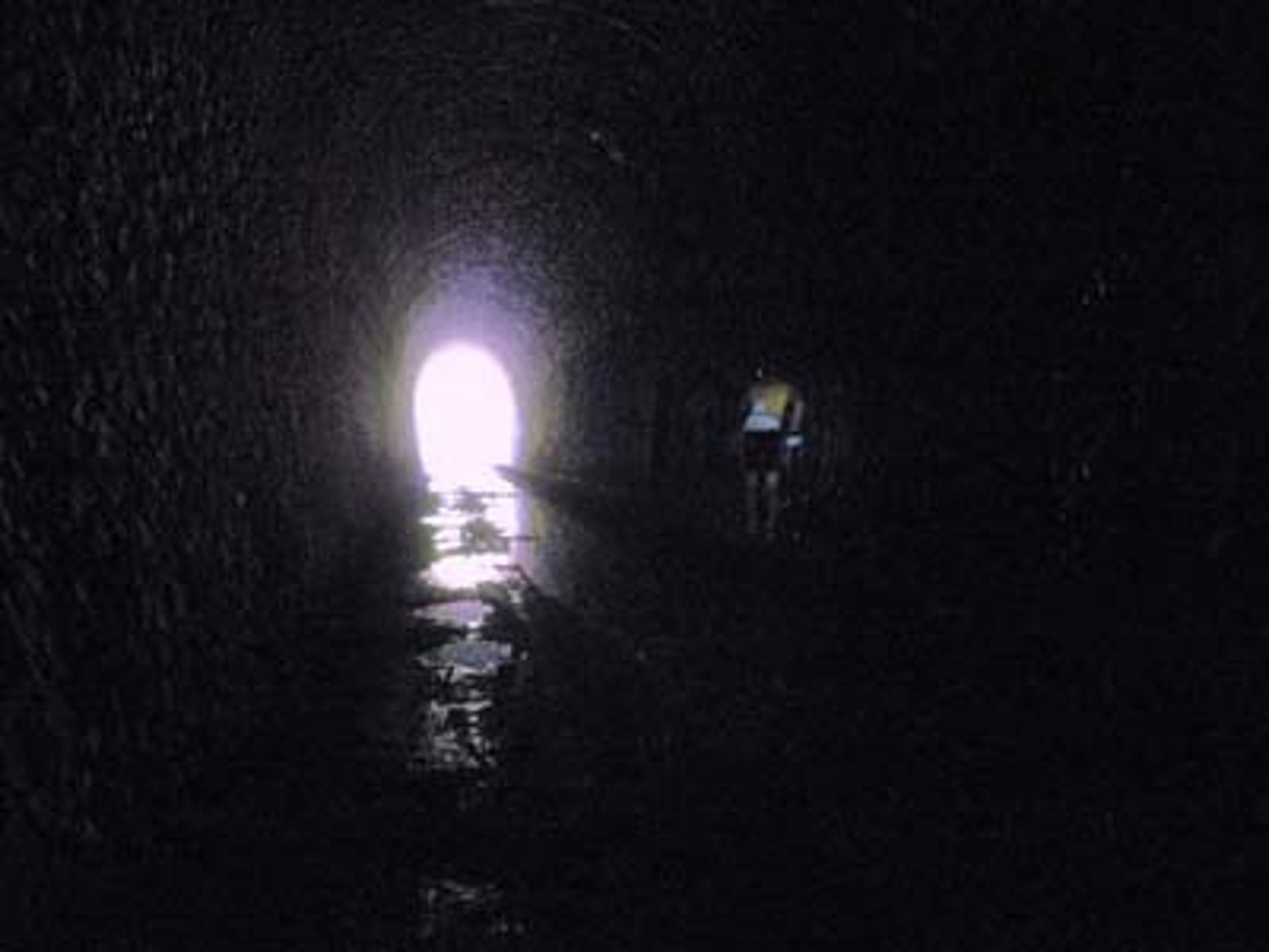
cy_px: 476
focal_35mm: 35
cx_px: 634
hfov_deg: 52.6
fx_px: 1283
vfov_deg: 40.7
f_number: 2.8
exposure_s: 1/8
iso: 200
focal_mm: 5.8
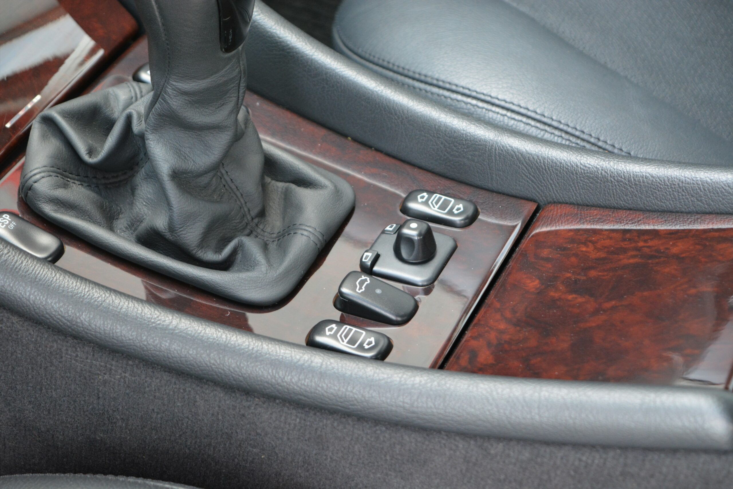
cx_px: 366
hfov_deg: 24.6
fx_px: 1680
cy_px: 244
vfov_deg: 16.6
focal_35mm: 82
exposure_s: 1/30
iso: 1800
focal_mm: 55
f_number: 5.6
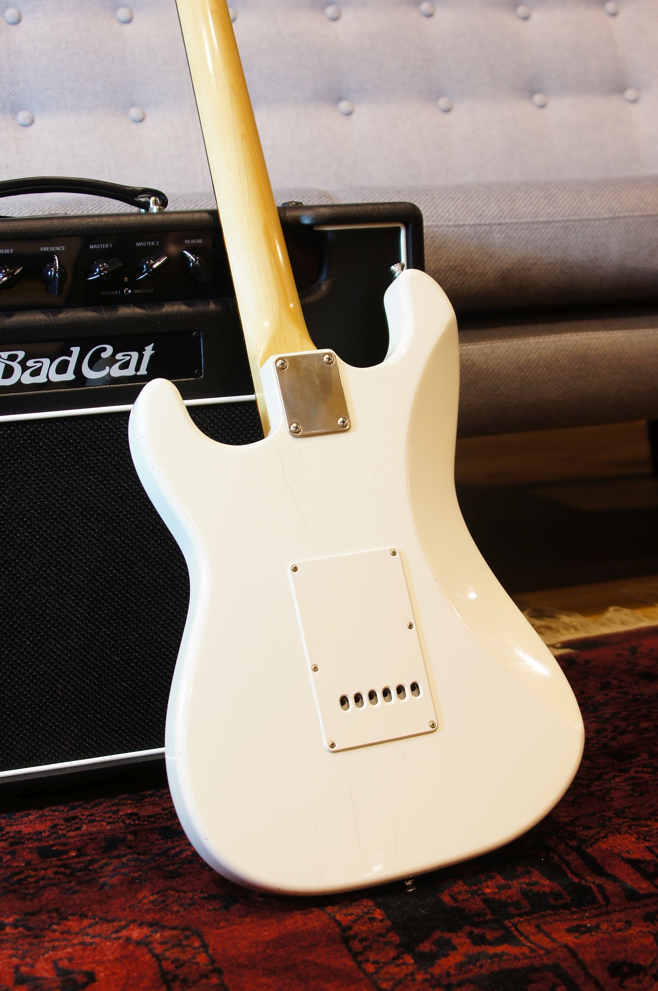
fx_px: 1443
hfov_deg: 25.7
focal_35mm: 52
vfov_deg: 37.9
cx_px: 329
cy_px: 496
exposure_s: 1/6
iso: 100
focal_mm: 35
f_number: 4.5
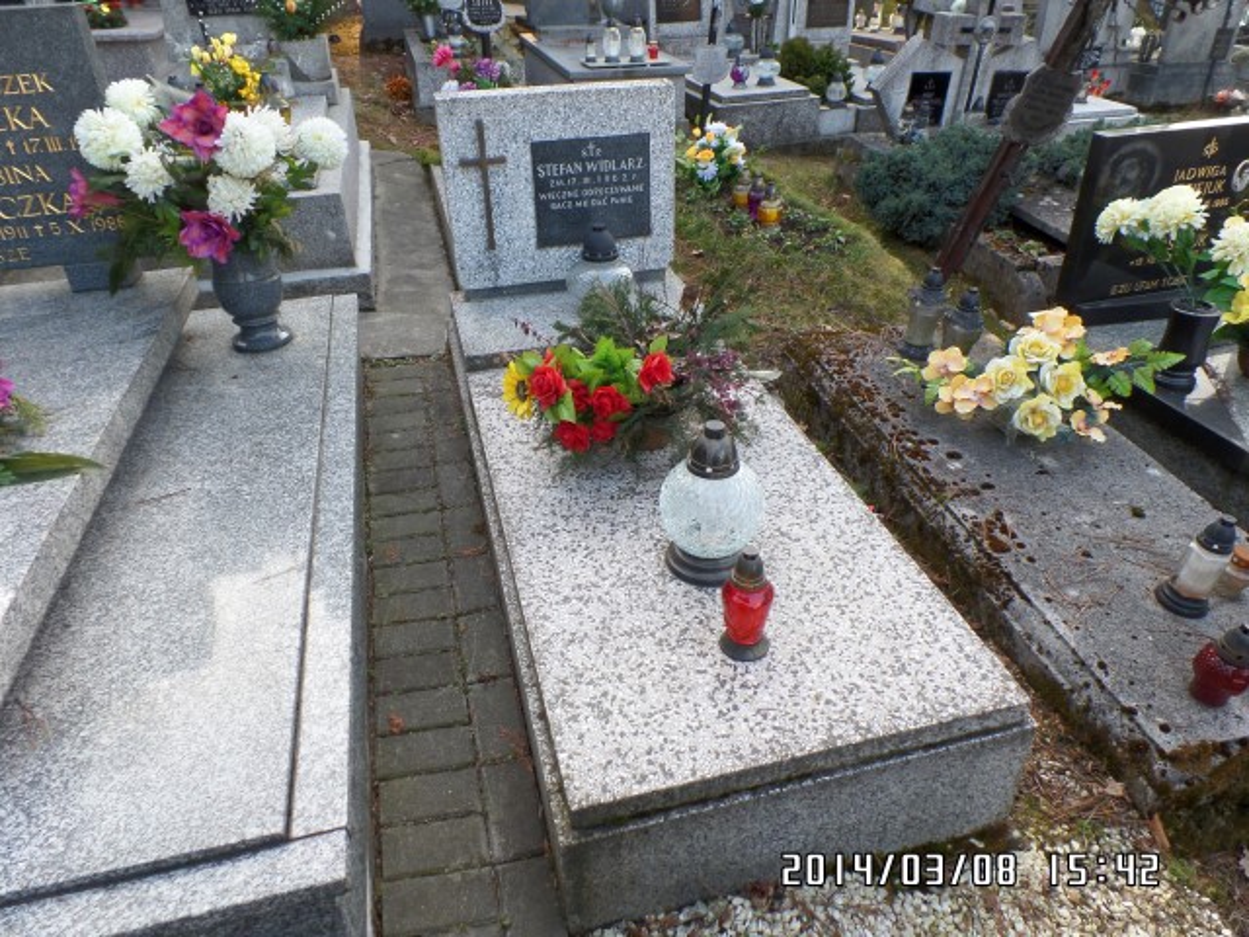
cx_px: 624
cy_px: 468
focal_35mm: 23
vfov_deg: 58.9
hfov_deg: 73.9
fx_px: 830
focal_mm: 4.1
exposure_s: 1/90
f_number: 3.5
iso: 100
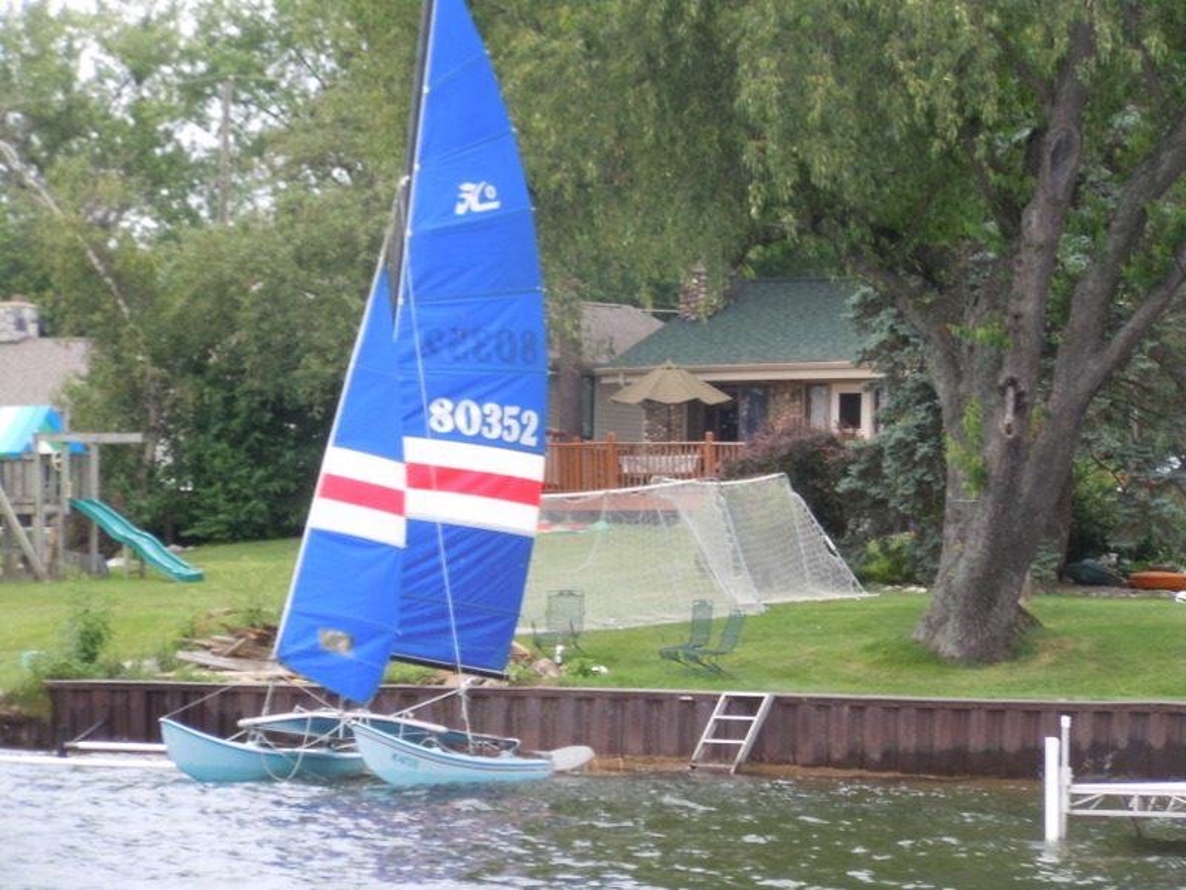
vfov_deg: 8.9
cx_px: 593
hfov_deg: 11.9
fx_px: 5687
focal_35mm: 166
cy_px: 445
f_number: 5.5
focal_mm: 29.8
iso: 100
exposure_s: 1/125
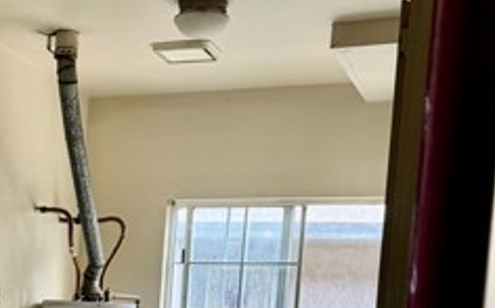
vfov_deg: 17.9
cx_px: -2
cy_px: 371
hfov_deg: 28.0
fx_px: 930
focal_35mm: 69
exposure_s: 1/120
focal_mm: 6.76
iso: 200
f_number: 1.78
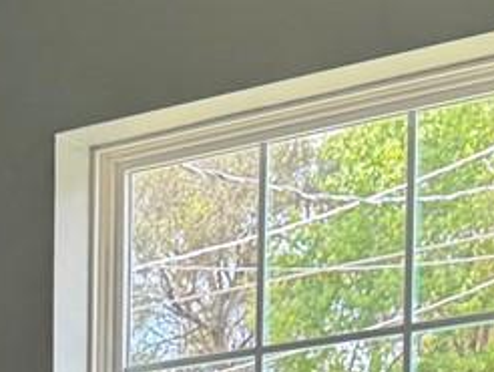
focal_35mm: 156
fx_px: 2228
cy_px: 786
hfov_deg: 12.3
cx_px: -122
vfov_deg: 8.9
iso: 80
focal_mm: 6.76
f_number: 1.78
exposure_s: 1/199
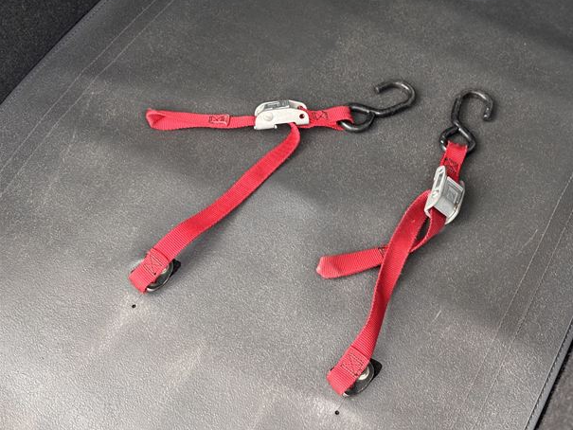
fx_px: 911
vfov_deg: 26.6
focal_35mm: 55
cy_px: 219
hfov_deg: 34.9
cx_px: 302
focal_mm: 5.96
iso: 160
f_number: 1.6
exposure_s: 1/56
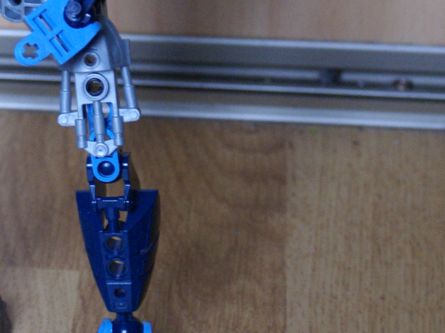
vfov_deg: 7.3
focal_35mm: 202
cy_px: 42
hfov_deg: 9.7
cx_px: 33
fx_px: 2603
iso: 400
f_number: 5.6
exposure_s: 1/10
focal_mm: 45
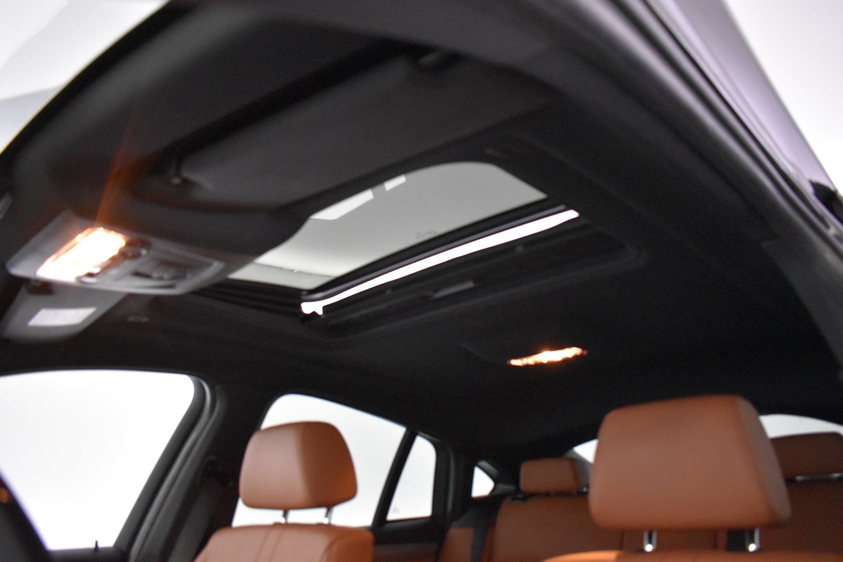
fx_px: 632
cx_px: 422
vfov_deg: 47.9
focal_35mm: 27
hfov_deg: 67.4
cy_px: 281
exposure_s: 1/60
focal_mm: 18
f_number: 3.5
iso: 5000
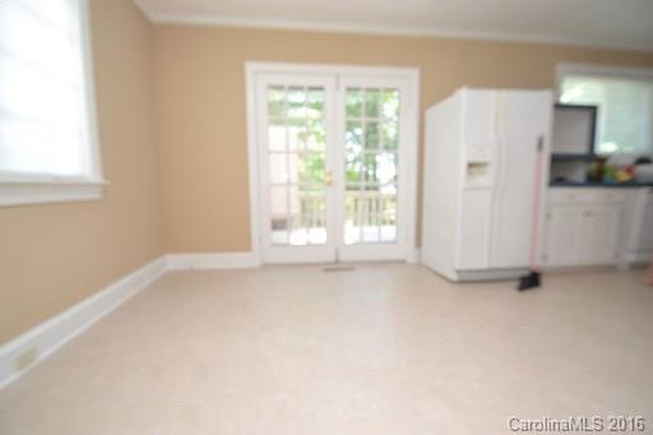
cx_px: 326
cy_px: 218
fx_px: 272
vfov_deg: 77.3
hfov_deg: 100.4
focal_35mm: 15
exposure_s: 1/60
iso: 640
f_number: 3.5
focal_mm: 10
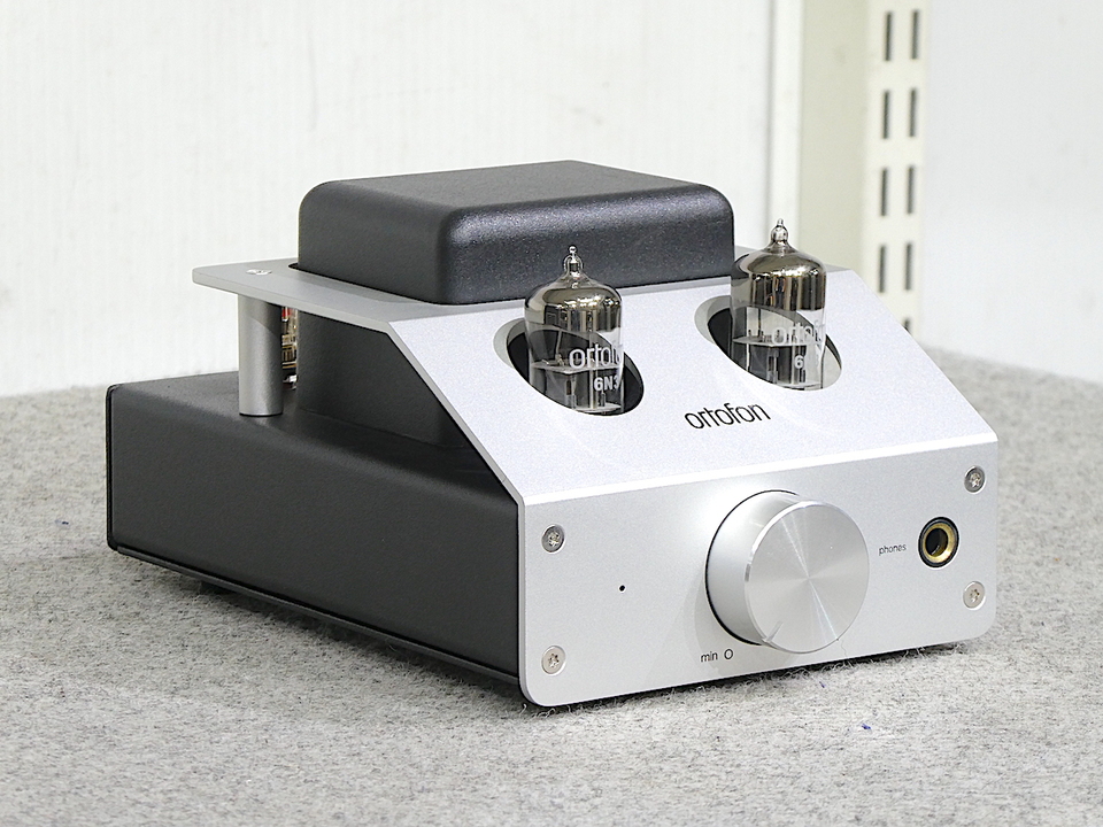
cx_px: 552
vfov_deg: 9.3
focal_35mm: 160
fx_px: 5098
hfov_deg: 12.3
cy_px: 414
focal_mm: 28.7
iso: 200
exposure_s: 1/6
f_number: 5.5
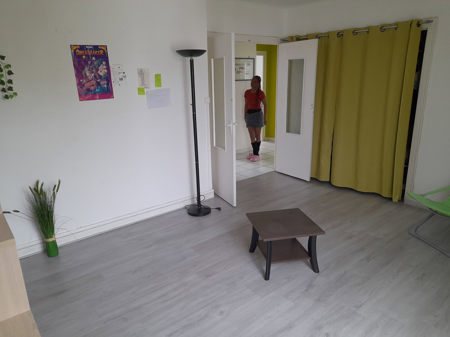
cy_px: 168
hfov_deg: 69.4
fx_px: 325
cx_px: 225
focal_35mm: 25
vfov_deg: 54.9
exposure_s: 1/60
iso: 100
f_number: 2
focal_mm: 4.6
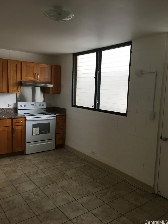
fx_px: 188
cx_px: 84
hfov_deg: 48.2
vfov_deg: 61.7
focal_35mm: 29
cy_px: 112
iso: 25
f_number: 2.2
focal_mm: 4.15
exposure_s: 1/30
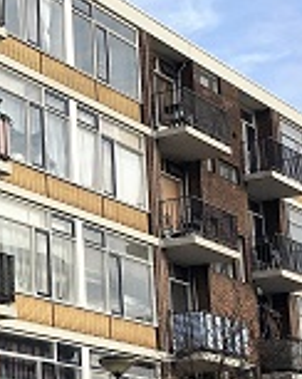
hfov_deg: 13.1
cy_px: 196
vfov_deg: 17.3
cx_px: -149
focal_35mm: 111
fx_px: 1243
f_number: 2.2
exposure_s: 1/974
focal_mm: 4.15
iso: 25
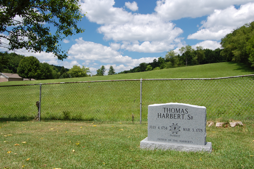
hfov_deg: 55.1
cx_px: 127
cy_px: 84
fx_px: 243
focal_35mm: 34
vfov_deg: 38.3
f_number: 7.1
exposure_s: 1/200
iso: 200
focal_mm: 23
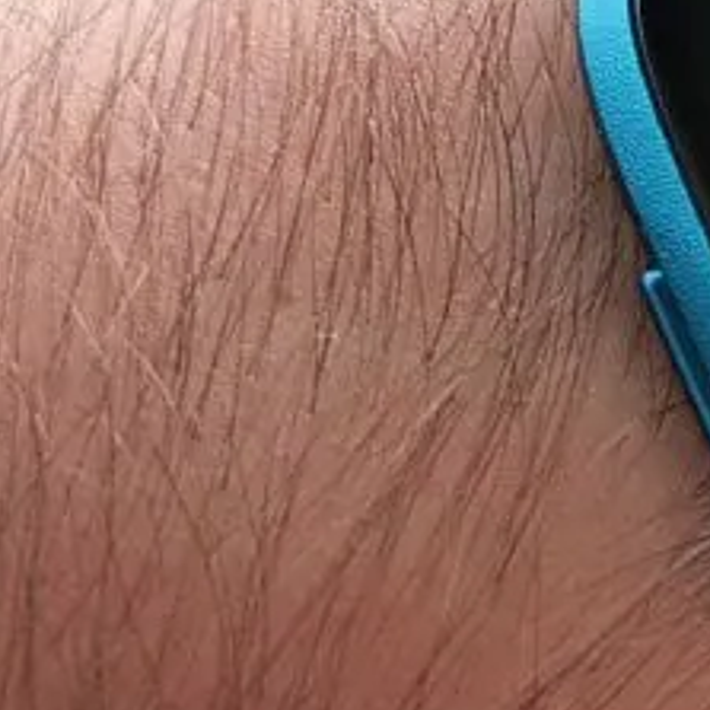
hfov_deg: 9.9
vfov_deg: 10.2
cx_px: 1028
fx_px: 3968
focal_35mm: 171
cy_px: 197
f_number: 1.6
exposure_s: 1/145
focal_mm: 5.56
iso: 50
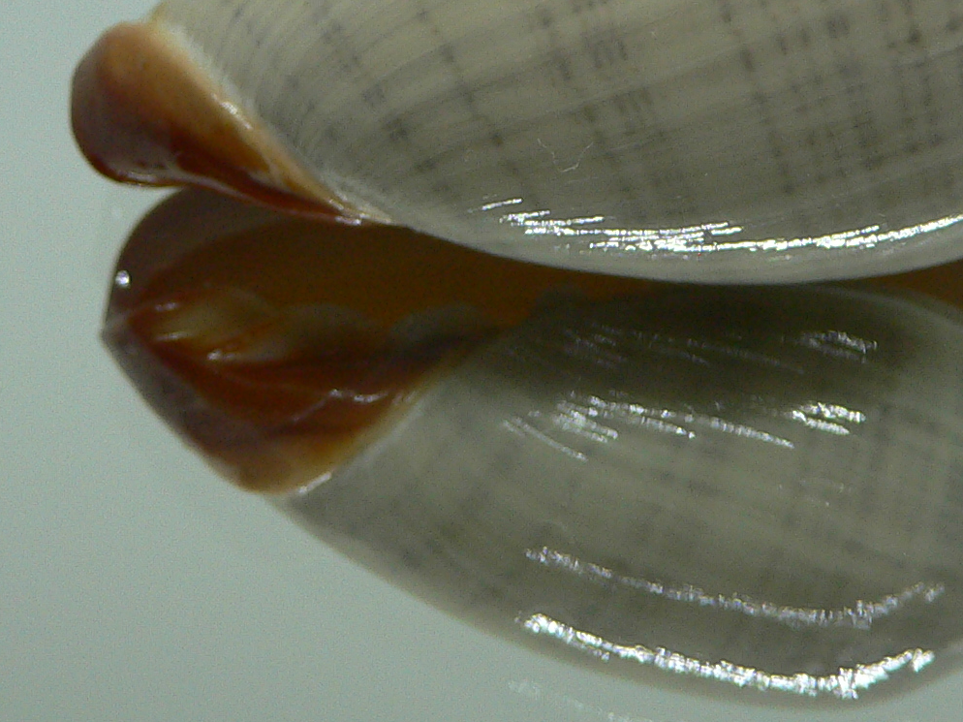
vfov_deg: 20.4
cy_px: 110
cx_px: 590
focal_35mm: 71
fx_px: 1975
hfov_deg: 27.3
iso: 150
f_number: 2.8
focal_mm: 4.6
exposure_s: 1/60
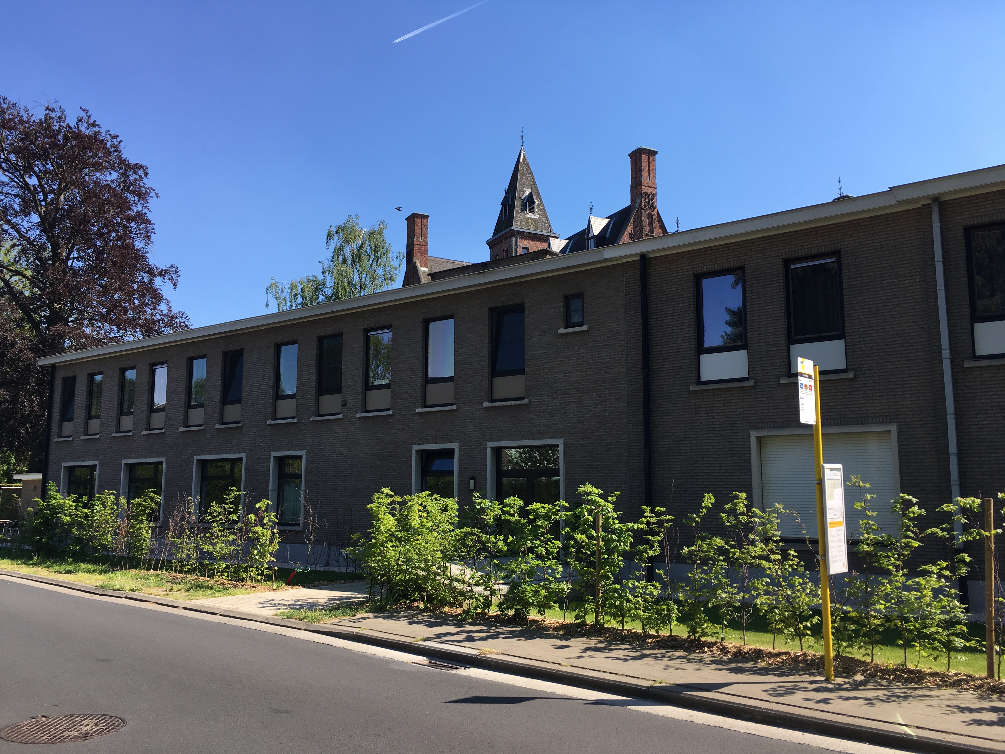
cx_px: 502
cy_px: 377
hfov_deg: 61.7
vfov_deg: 48.2
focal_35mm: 29
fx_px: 842
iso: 25
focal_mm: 4.15
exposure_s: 1/777
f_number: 2.2
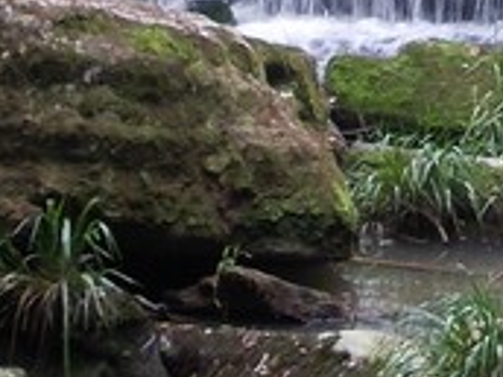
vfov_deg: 6.4
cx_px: 389
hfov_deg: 8.7
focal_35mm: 227
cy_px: -257
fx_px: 3299
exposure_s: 1/30
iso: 80
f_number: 3.6
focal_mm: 7.2
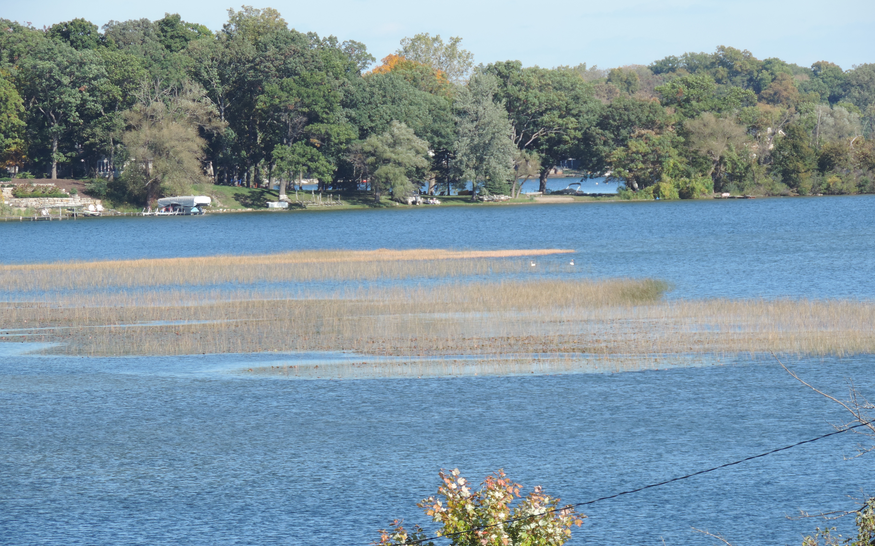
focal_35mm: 319
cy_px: 304
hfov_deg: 6.6
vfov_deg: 4.1
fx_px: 7607
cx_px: 439
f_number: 4.8
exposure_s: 1/320
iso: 80
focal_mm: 53.5
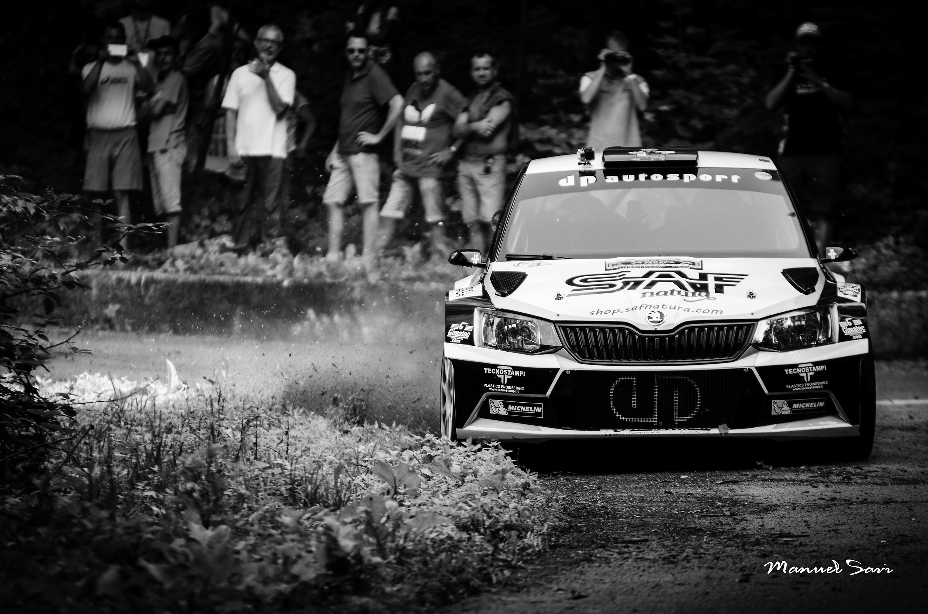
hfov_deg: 6.9
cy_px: 307
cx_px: 464
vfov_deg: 4.6
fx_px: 7716
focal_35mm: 300
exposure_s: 1/500
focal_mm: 200
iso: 125
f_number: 2.8
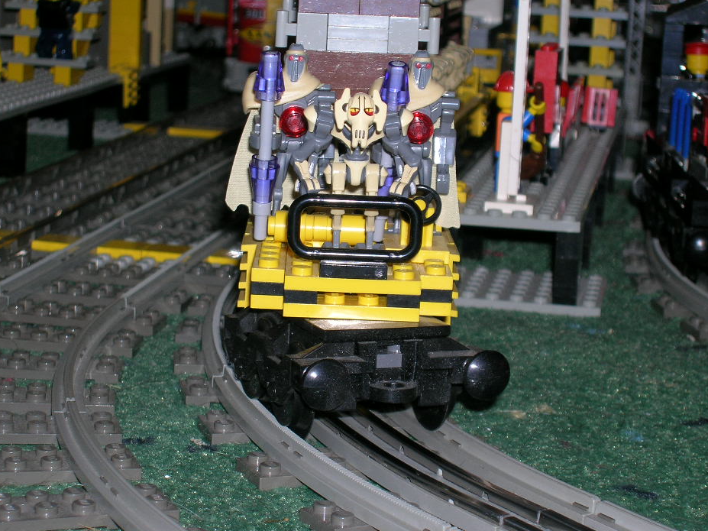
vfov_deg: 15.6
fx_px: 1943
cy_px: 256
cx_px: 344
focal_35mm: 95
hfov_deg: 20.7
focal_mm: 14.3
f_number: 4.4
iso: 50
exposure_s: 1/60.1
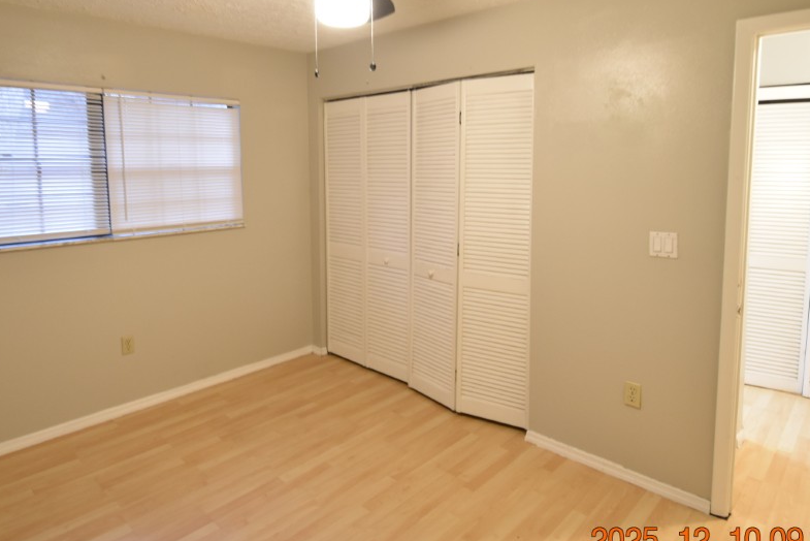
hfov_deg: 78.4
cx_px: 372
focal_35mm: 22
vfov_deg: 56.6
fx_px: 495
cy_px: 203
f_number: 3.5
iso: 800
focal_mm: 10
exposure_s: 1/10
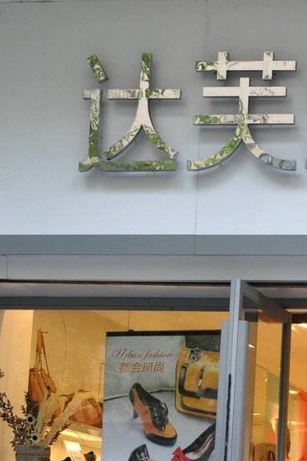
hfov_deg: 11.5
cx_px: 449
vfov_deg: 17.7
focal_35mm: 115
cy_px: 334
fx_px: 1471
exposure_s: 1/125
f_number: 9
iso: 800
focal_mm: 35
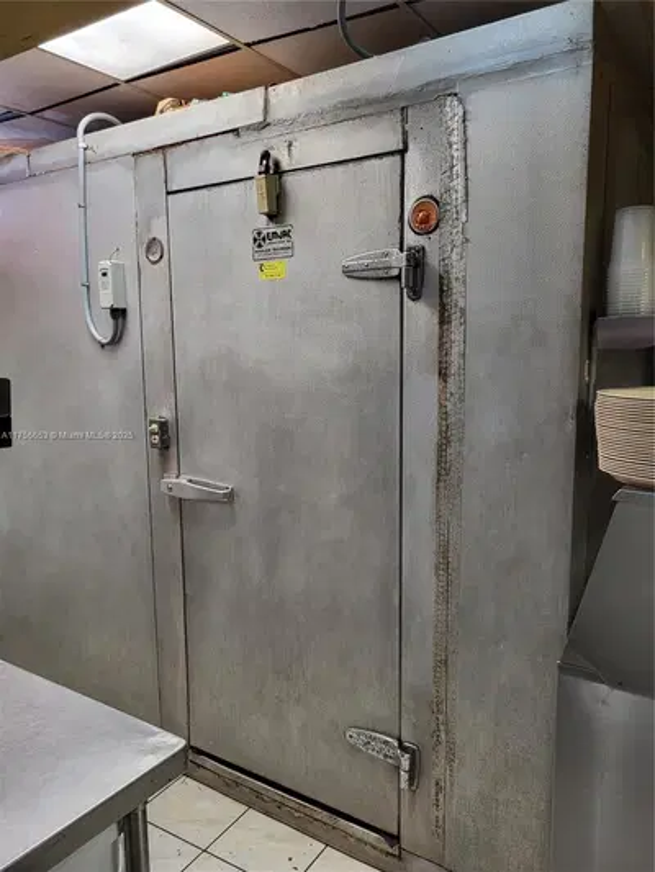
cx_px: 328
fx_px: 656
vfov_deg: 67.3
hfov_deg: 53.1
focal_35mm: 26
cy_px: 436
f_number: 1.8
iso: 100
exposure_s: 1/36
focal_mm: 5.4
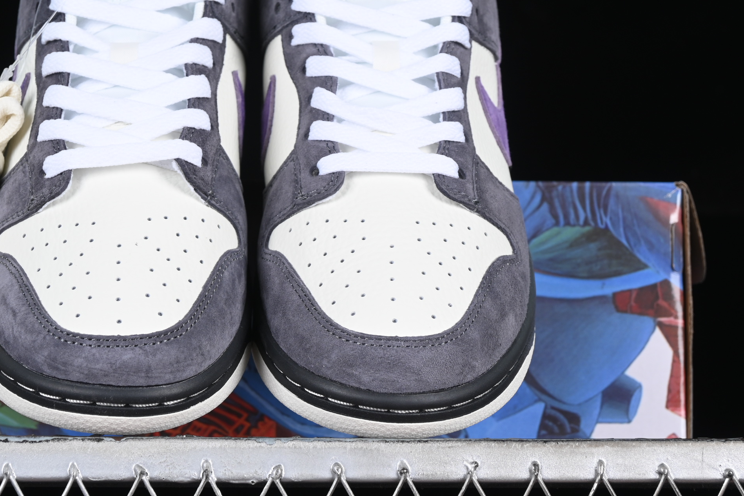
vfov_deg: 12.4
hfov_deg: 18.6
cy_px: 223
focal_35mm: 110
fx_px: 2273
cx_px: 274
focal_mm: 50
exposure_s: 1/80
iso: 160
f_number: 7.1
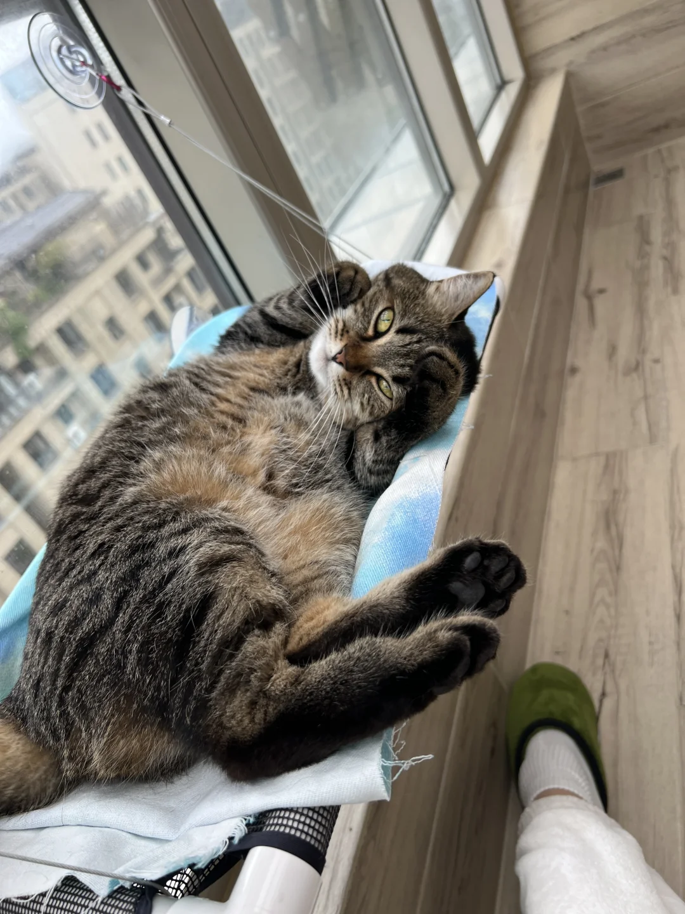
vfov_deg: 67.3
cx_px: 342
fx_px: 686
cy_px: 457
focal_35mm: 26
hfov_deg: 53.1
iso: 50
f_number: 1.5
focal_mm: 5.7
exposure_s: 1/121
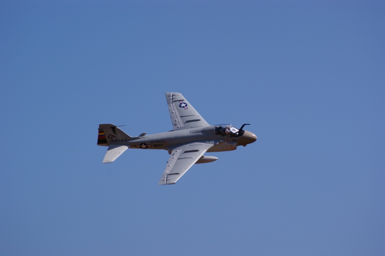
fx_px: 3206
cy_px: 128
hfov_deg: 6.9
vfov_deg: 4.6
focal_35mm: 300
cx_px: 192
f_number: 8
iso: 100
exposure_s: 1/640
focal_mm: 200
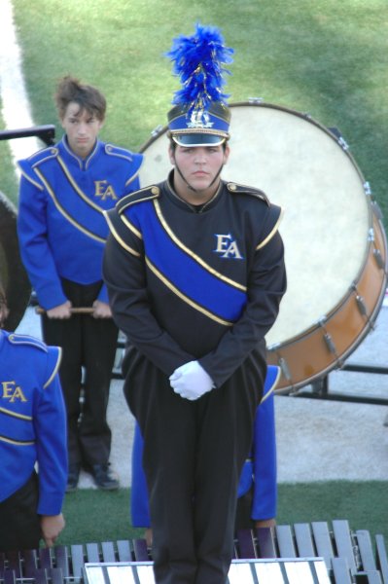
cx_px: 194
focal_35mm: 600
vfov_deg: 3.4
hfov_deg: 2.3
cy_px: 292
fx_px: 9716
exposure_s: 1/100
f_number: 5.6
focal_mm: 400
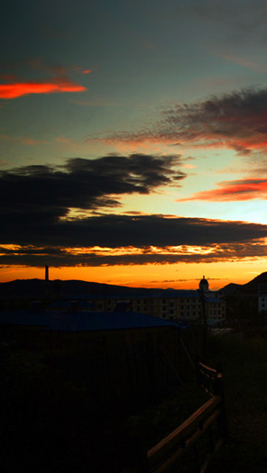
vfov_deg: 47.3
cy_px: 238
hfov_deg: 25.1
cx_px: 318
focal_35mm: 43
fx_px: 540
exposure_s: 1/60
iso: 100
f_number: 4.5
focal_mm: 18
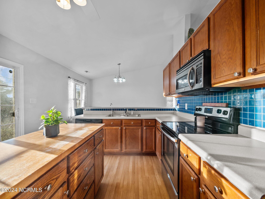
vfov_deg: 85.7
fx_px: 107
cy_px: 100
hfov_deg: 102.1
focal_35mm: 14
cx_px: 132
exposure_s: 1/60
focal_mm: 7
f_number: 4
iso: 400
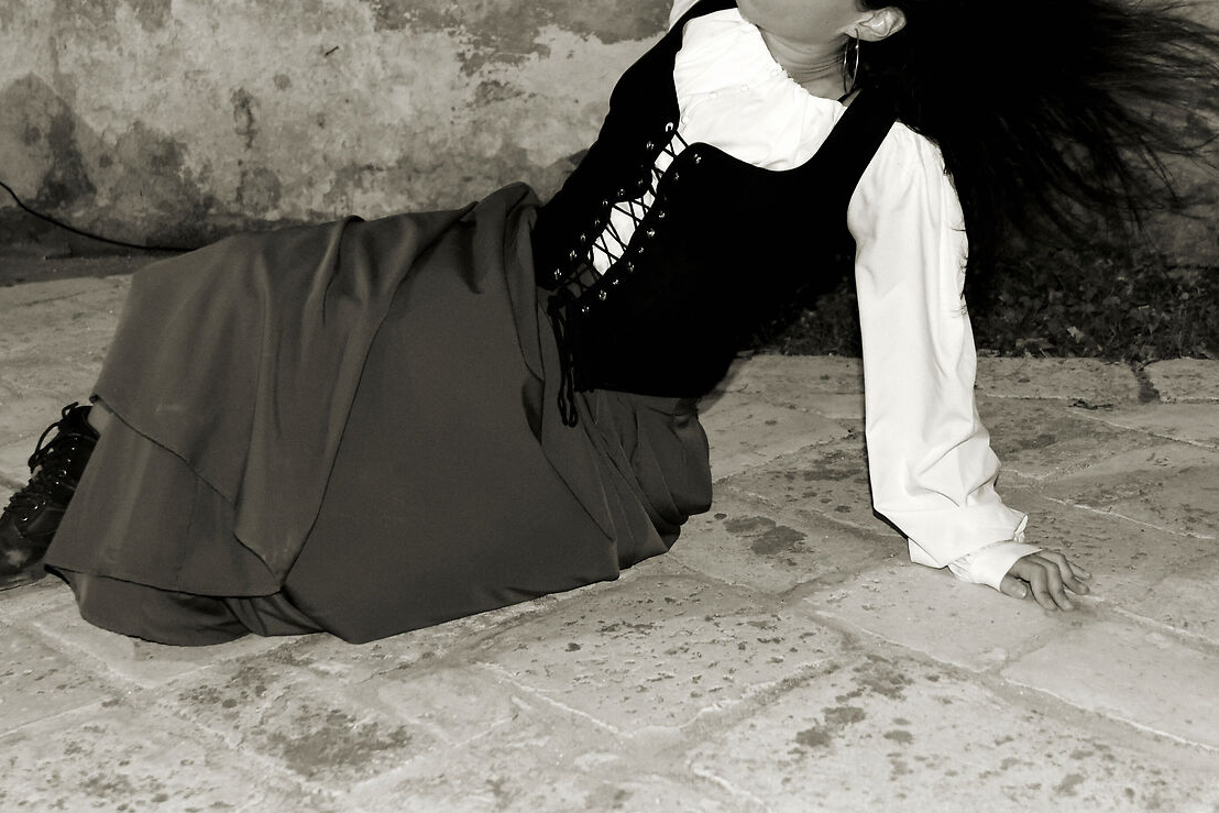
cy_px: 354
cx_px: 591
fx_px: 1761
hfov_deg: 38.2
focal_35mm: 52
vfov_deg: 26.0
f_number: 2.8
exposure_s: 1/160
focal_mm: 24
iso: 3200
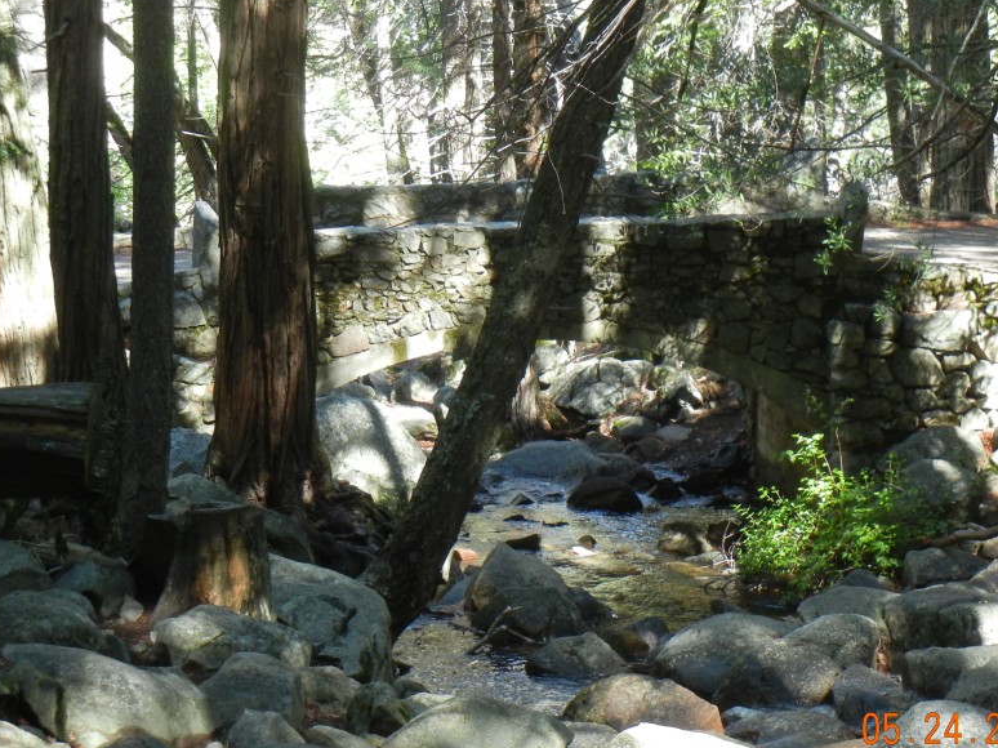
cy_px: 337
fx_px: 3891
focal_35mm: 135
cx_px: 607
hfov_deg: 14.6
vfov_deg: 11.0
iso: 384
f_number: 4.5
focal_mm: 18.3
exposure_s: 1/60
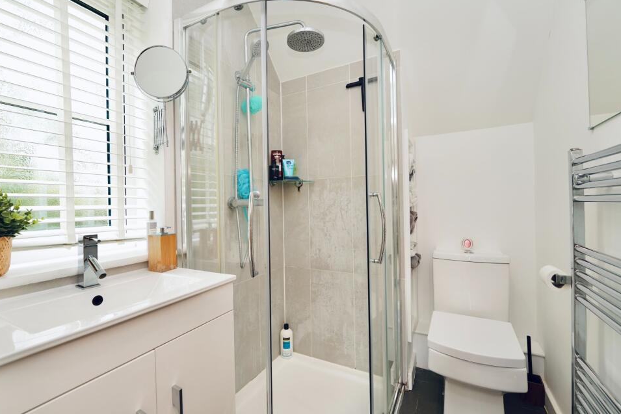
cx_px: 293
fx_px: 259
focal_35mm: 15
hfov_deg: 100.3
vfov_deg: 77.3
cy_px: 199
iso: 200
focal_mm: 14
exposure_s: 1/60
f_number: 4
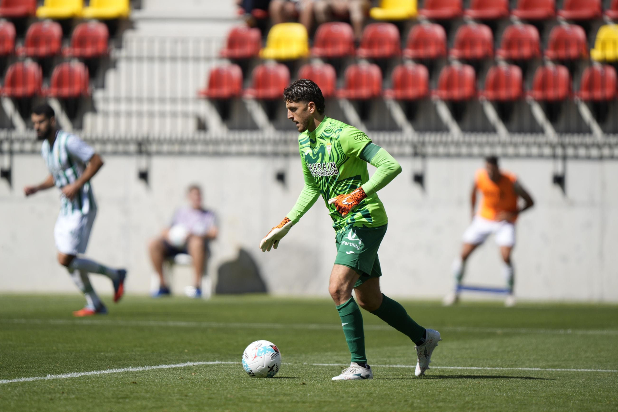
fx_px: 6883
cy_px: 206
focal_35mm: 401
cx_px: 309
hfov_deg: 5.1
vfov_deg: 3.4
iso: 100
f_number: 2.8
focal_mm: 400
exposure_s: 1/2000
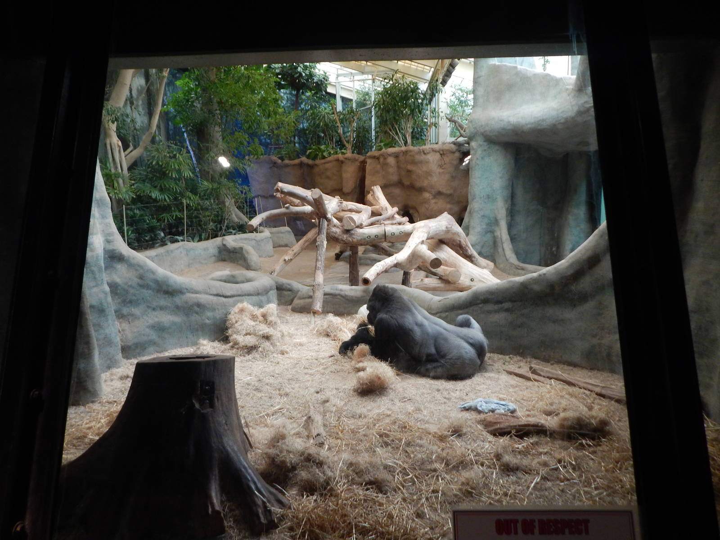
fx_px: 458
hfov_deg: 76.4
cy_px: 270
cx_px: 360
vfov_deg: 61.1
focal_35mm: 22
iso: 220
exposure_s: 1/30
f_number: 3
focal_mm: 4
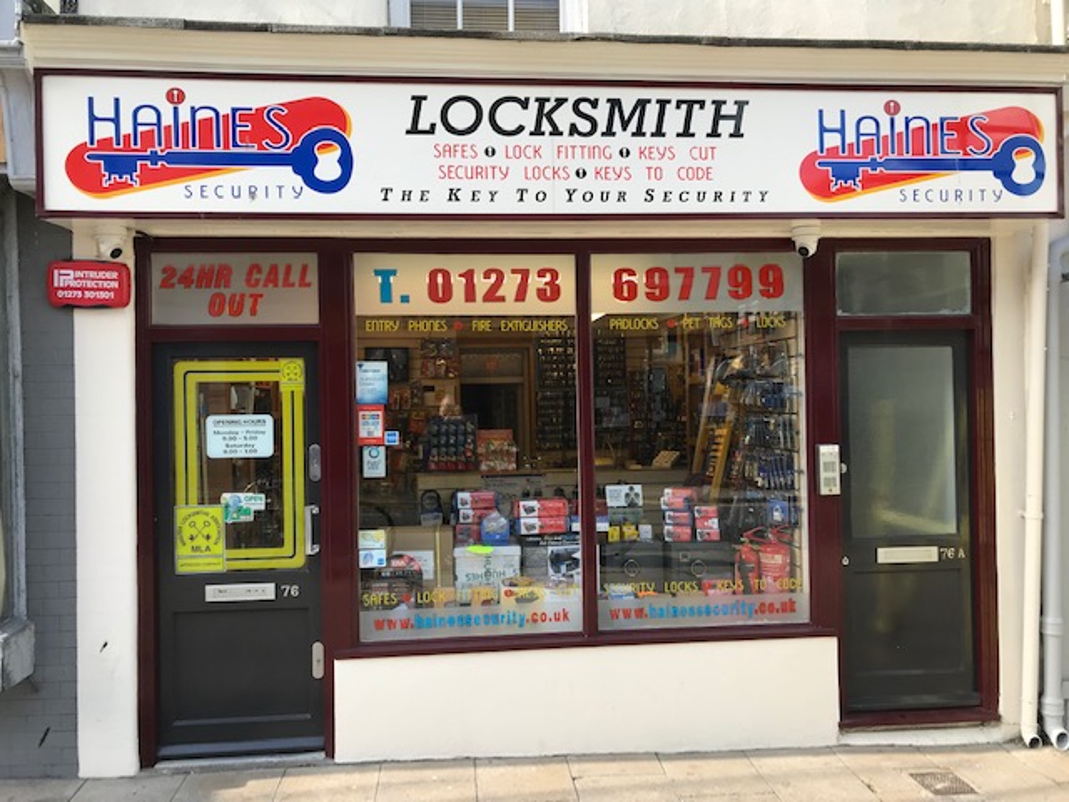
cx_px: 534
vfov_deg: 49.7
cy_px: 401
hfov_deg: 63.4
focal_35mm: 28
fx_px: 865
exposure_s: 1/425
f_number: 1.8
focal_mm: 3.99
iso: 20
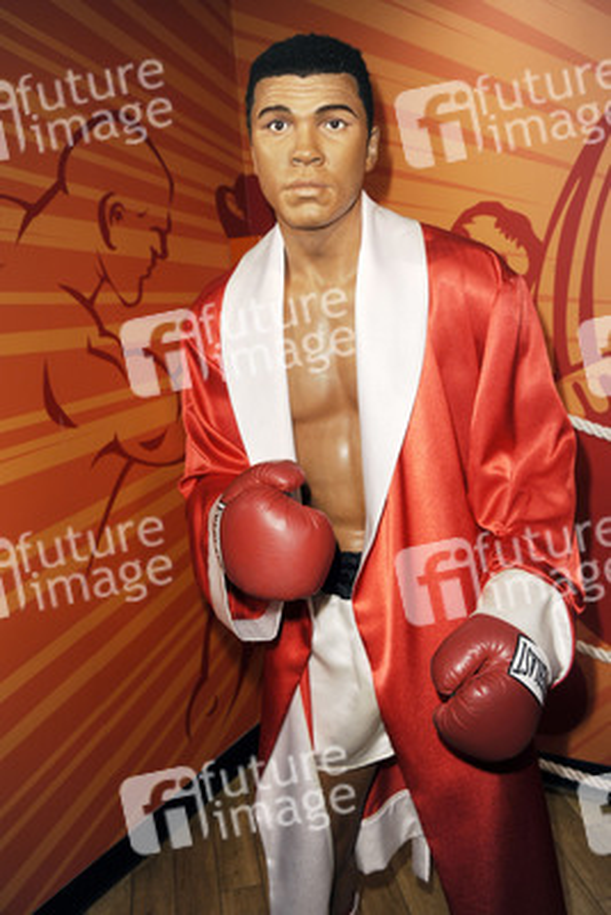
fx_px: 814
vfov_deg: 58.7
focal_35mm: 32
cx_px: 306
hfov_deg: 41.1
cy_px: 458
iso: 800
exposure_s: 1/100
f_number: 5.6
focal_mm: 32
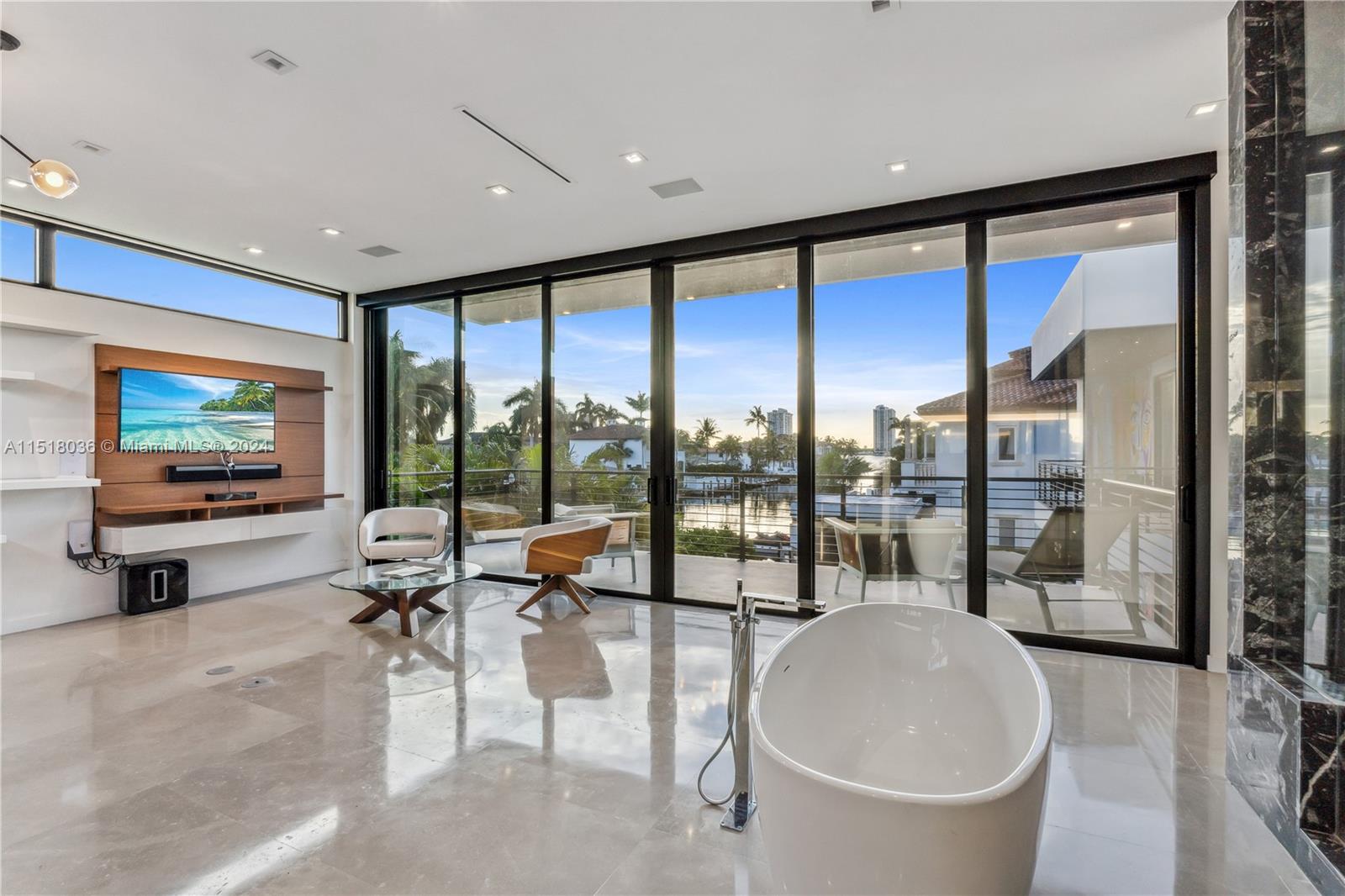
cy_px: 448
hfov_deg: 97.6
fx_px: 588
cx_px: 672
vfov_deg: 74.6
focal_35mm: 16
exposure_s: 1/40
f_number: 9
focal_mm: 10.5
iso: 250
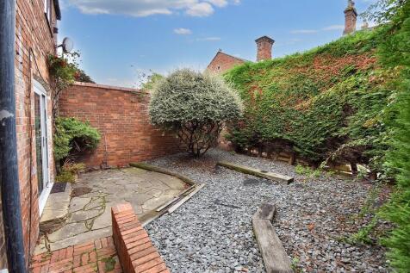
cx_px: 205
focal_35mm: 15
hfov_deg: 100.4
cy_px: 136
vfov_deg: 77.3
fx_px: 171
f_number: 5.6
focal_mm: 10
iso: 100
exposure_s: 1/125
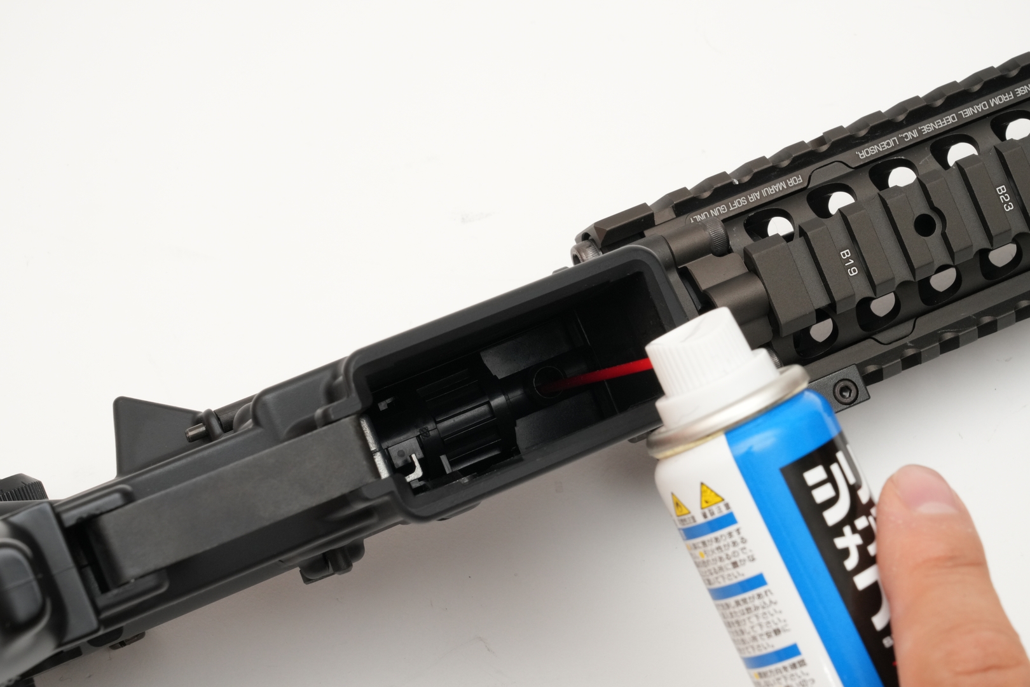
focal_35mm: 97
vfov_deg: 14.1
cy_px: 344
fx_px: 2775
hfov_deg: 21.0
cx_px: 515
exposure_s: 1/60
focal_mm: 97
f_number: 22
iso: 1600
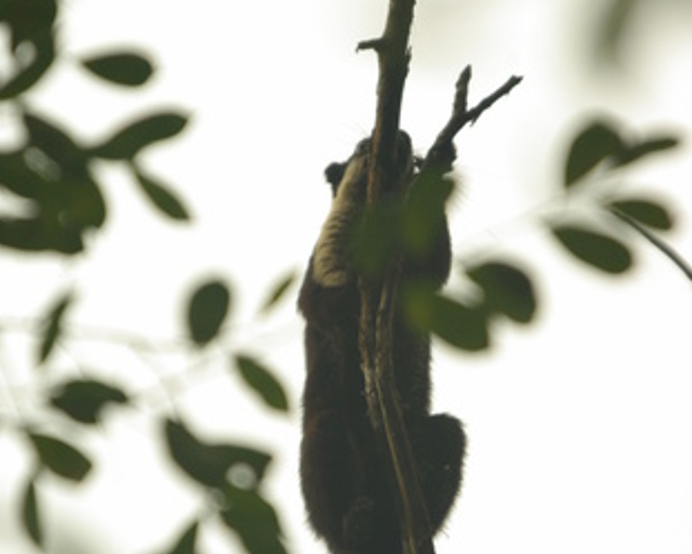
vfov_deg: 2.6
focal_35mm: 587
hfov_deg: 3.3
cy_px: 400
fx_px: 12026
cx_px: 340
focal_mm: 270
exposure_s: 1/350
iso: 200
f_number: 6.7
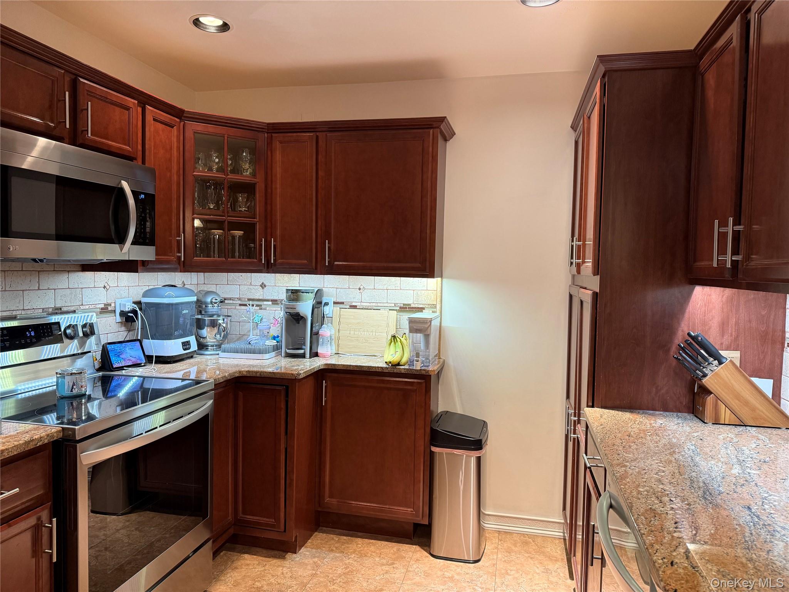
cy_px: 296
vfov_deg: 56.8
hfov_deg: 71.6
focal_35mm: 24
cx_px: 394
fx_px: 547
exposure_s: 1/60
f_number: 1.78
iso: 200
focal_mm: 6.76
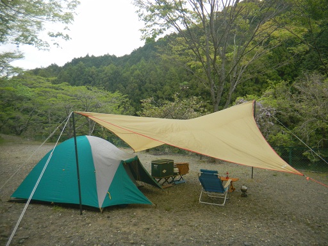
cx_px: 164
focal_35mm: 28
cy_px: 123
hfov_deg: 63.4
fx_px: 265
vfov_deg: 49.7
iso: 200
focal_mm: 5
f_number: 3.9
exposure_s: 1/308
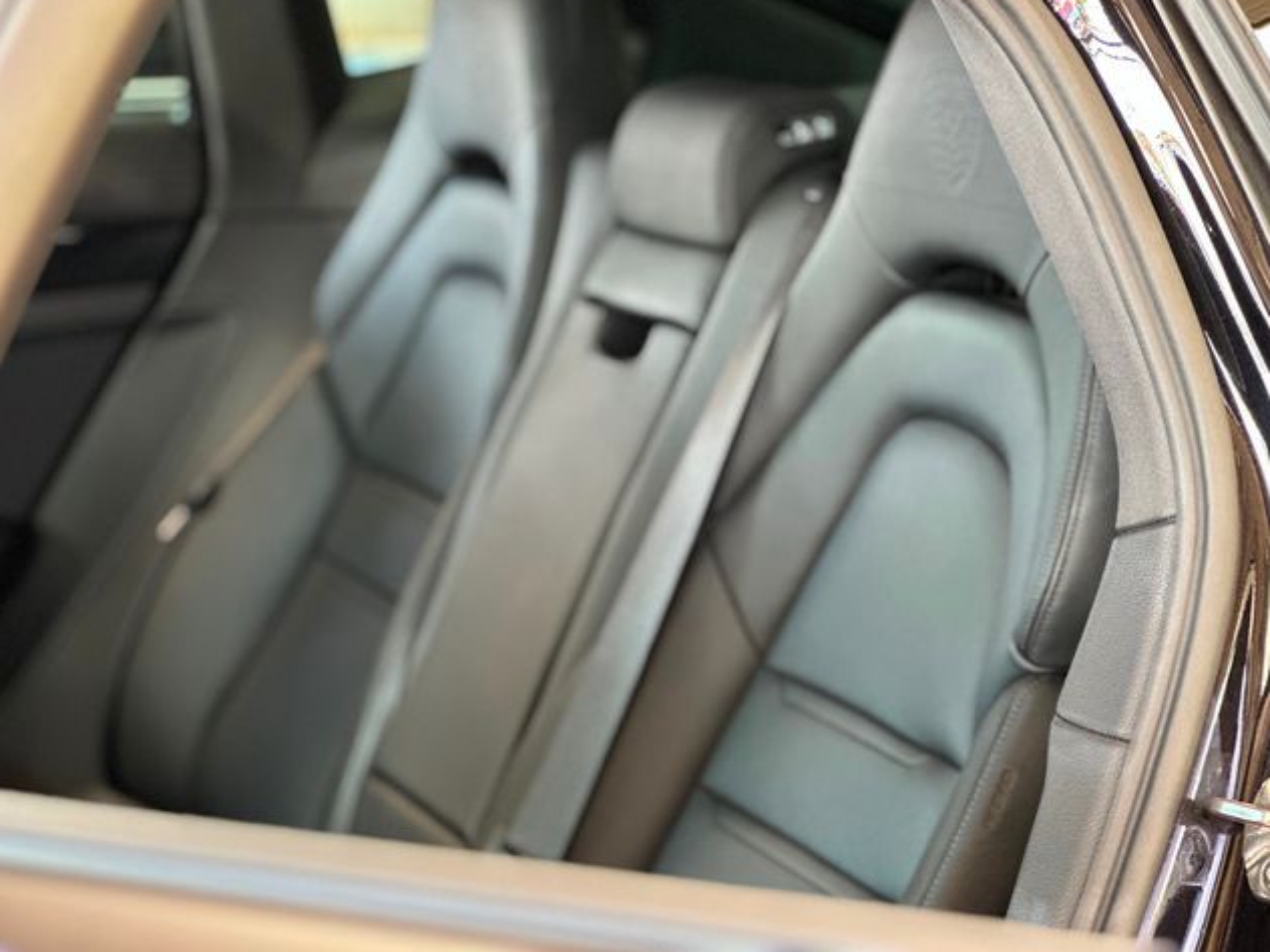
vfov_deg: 18.9
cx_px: 637
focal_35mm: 78
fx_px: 2862
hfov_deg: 25.0
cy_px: 472
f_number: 2.8
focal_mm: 9
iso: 400
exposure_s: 1/24
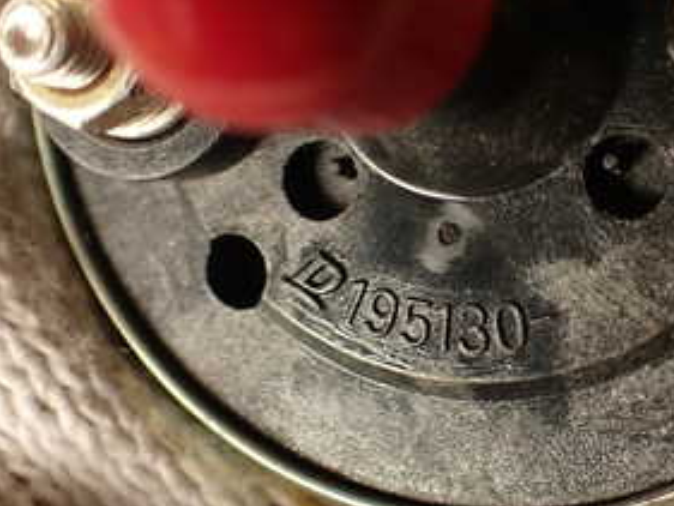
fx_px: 1247
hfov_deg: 29.7
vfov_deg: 22.9
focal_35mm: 64
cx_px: 520
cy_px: 283
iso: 200
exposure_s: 1/40
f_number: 2.3
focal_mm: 5.4
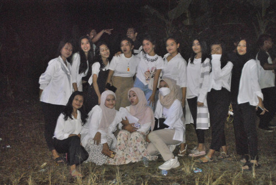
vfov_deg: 32.1
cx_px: 138
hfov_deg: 46.3
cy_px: 92
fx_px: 323
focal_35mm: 42
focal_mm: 28
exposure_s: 1/25
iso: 1600
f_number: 4.5
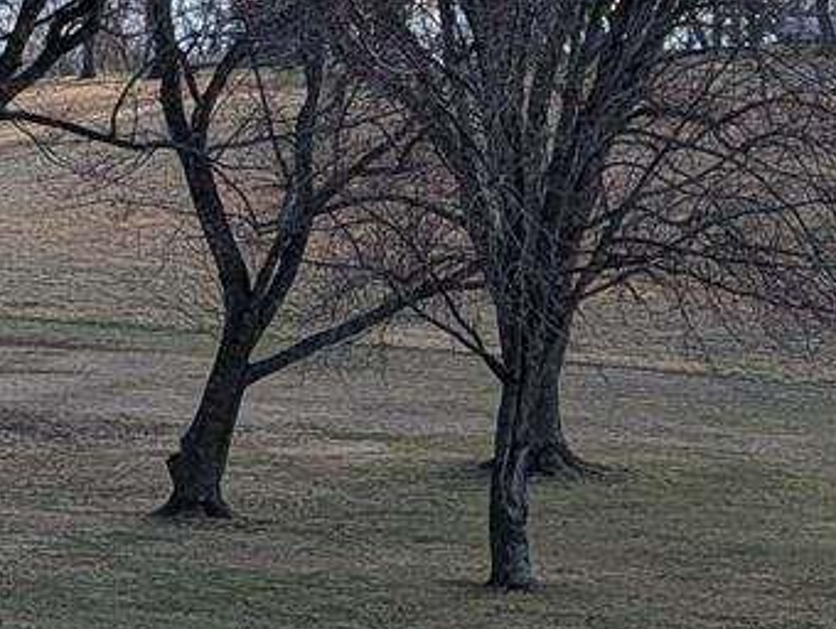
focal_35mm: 144
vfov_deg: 10.3
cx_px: -762
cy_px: 189
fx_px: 3483
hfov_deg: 12.3
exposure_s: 1/1923
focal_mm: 6.9
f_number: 1.68
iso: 15
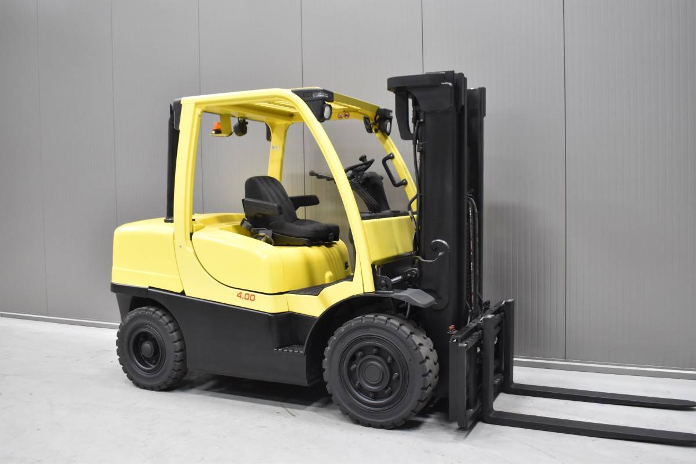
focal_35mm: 33
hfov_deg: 57.2
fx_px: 638
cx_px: 348
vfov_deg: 40.0
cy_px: 232
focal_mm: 22
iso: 1600
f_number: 4.5
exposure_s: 1/40
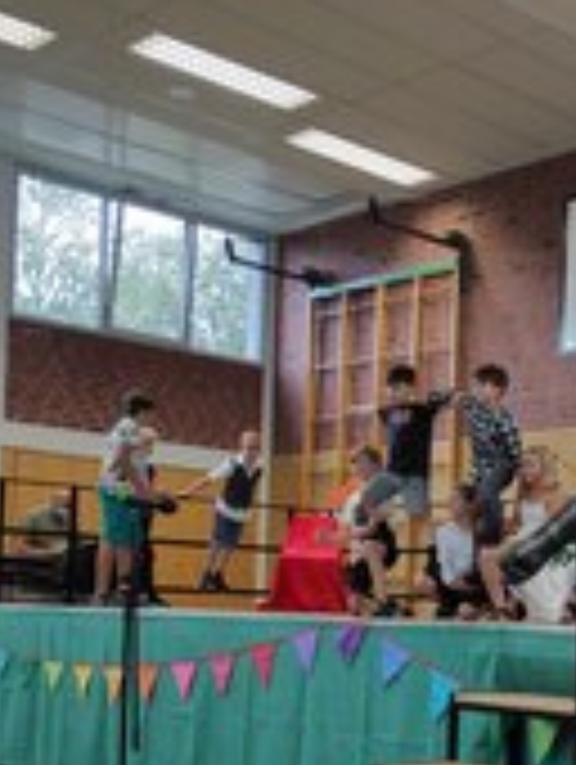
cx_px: 495
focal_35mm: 47
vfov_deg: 39.6
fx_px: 1040
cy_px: 544
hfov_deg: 29.9
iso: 124
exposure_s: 1/100
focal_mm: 3.94
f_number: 1.9
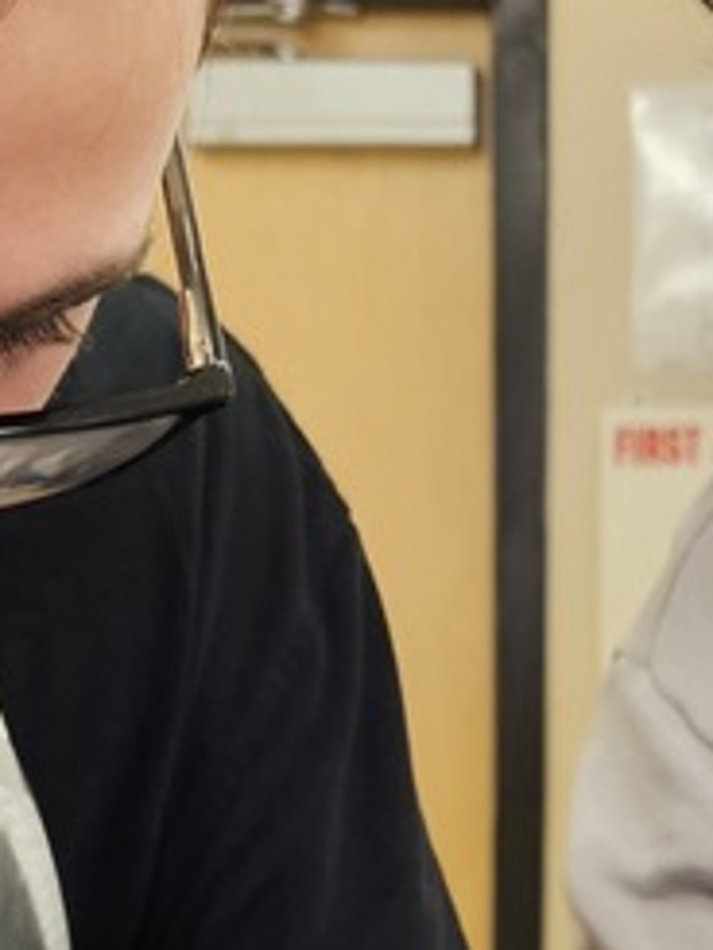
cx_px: 542
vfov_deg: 17.1
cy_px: 1656
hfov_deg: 15.3
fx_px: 2634
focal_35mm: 96
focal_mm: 6.3
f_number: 1.7
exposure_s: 1/61
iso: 200
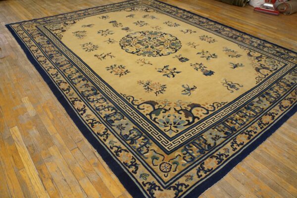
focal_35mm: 27
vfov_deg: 47.9
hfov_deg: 67.4
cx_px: 148
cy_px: 99
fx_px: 223
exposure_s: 1/160
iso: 2000
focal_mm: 18
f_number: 4
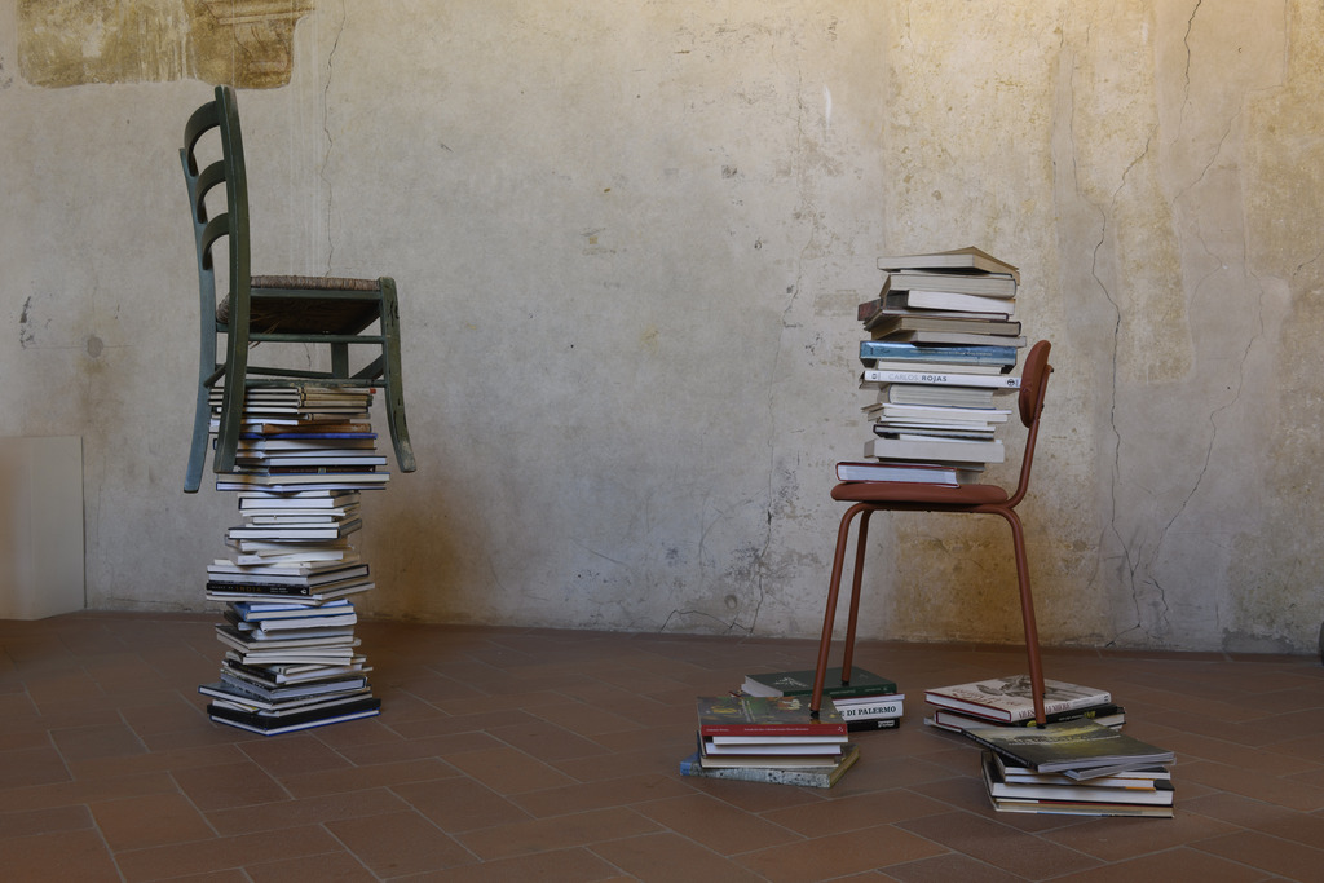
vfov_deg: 36.9
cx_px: 662
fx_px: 1324
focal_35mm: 36
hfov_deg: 53.1
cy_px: 442
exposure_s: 1/3
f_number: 10
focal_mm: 36
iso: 200
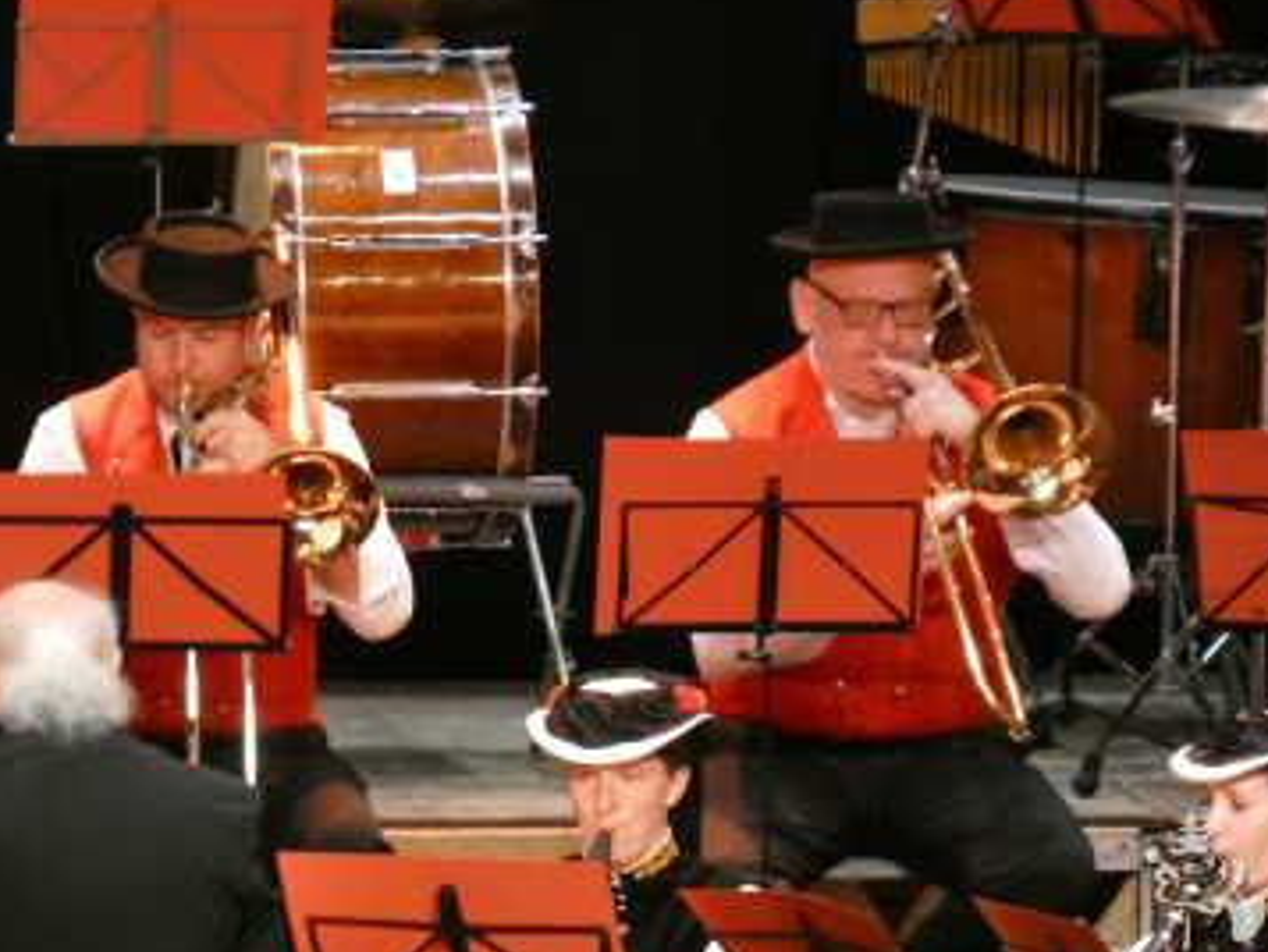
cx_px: 582
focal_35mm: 634
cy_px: 451
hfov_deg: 3.1
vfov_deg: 2.3
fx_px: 23232
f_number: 5.6
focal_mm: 101.4
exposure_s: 1/80
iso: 1600
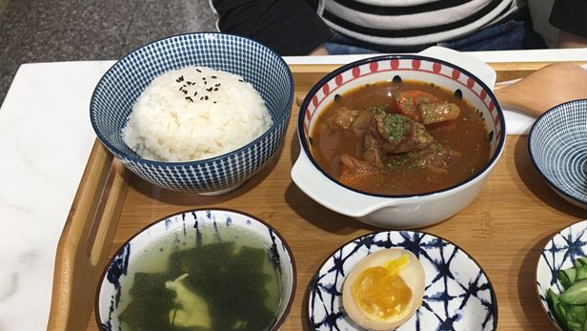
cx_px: 374
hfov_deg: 48.8
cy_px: 230
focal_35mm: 41
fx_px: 638
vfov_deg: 28.8
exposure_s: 1/30
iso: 40
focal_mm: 4.15
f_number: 2.2
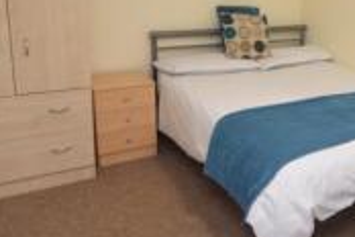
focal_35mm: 41
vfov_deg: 32.2
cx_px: 318
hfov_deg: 43.4
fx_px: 404
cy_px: 70
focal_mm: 10
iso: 800
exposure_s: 1/60
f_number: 4
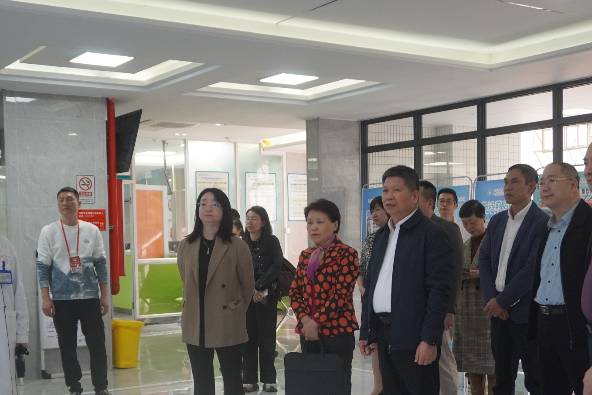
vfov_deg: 25.3
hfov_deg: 37.5
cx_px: 310
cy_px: 283
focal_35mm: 53
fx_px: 871
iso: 1000
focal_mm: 24
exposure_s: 1/160
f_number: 4.5
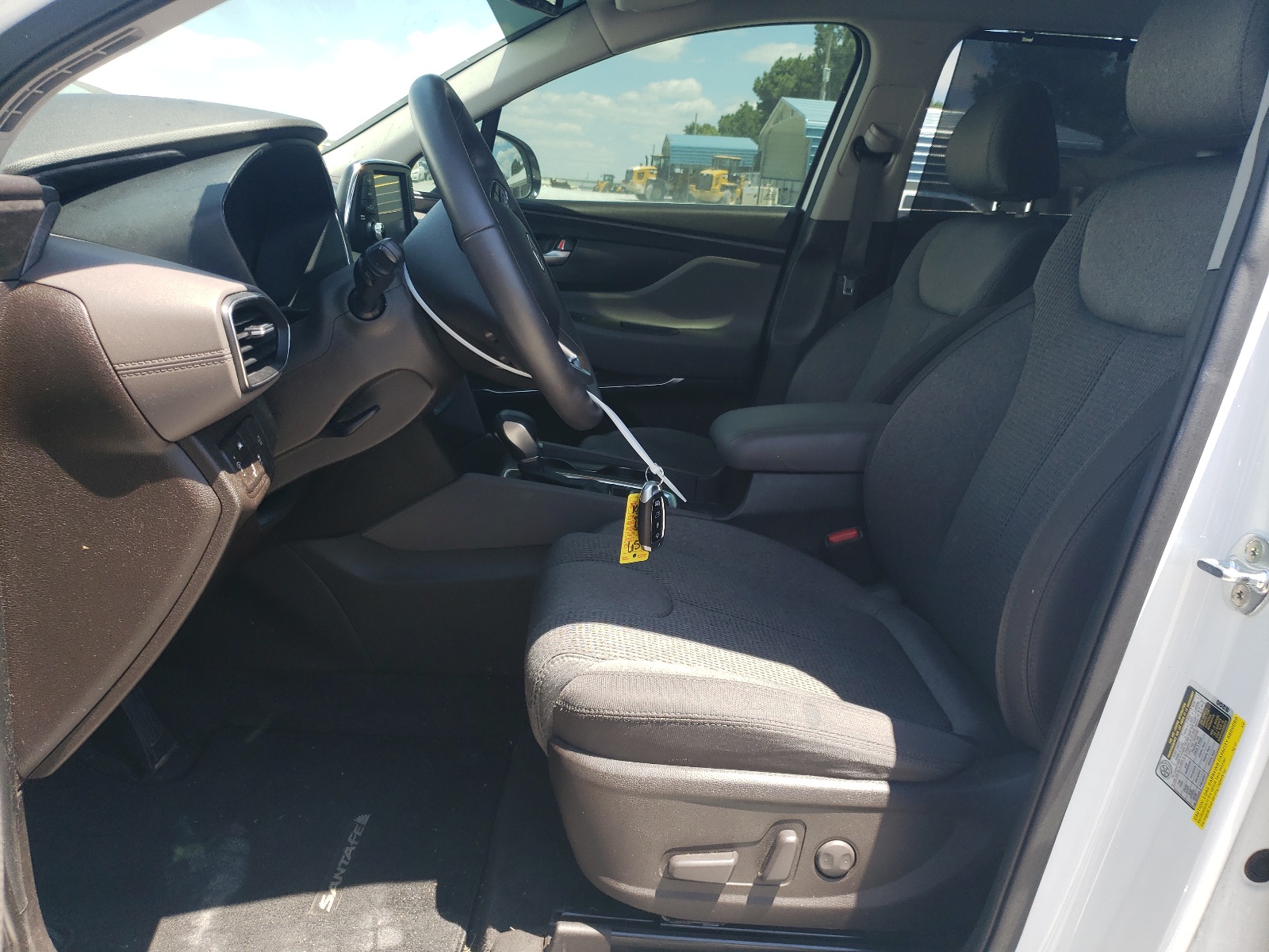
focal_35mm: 26
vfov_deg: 53.1
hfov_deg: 67.3
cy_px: 476
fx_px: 953
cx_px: 634
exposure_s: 1/526
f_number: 1.5
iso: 50
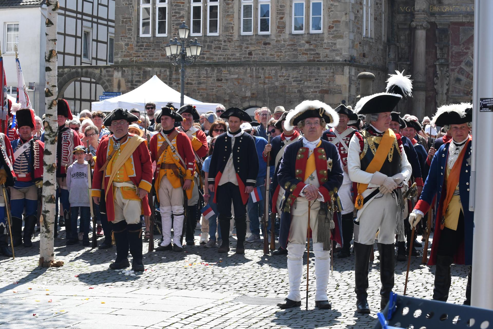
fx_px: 1027
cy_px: 164
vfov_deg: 18.2
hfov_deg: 27.0
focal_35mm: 75
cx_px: 246
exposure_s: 1/500
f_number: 11
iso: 640
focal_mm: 50
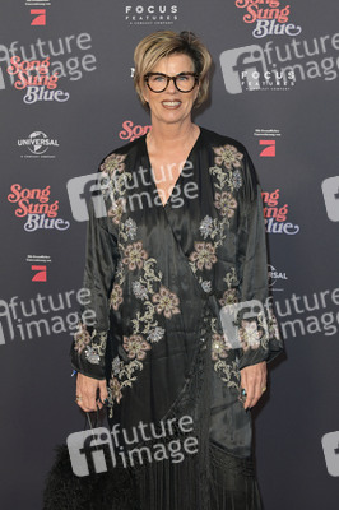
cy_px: 255
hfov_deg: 19.4
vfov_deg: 28.9
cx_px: 170
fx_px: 990
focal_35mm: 70
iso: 1600
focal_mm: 70
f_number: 6.3
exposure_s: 1/250
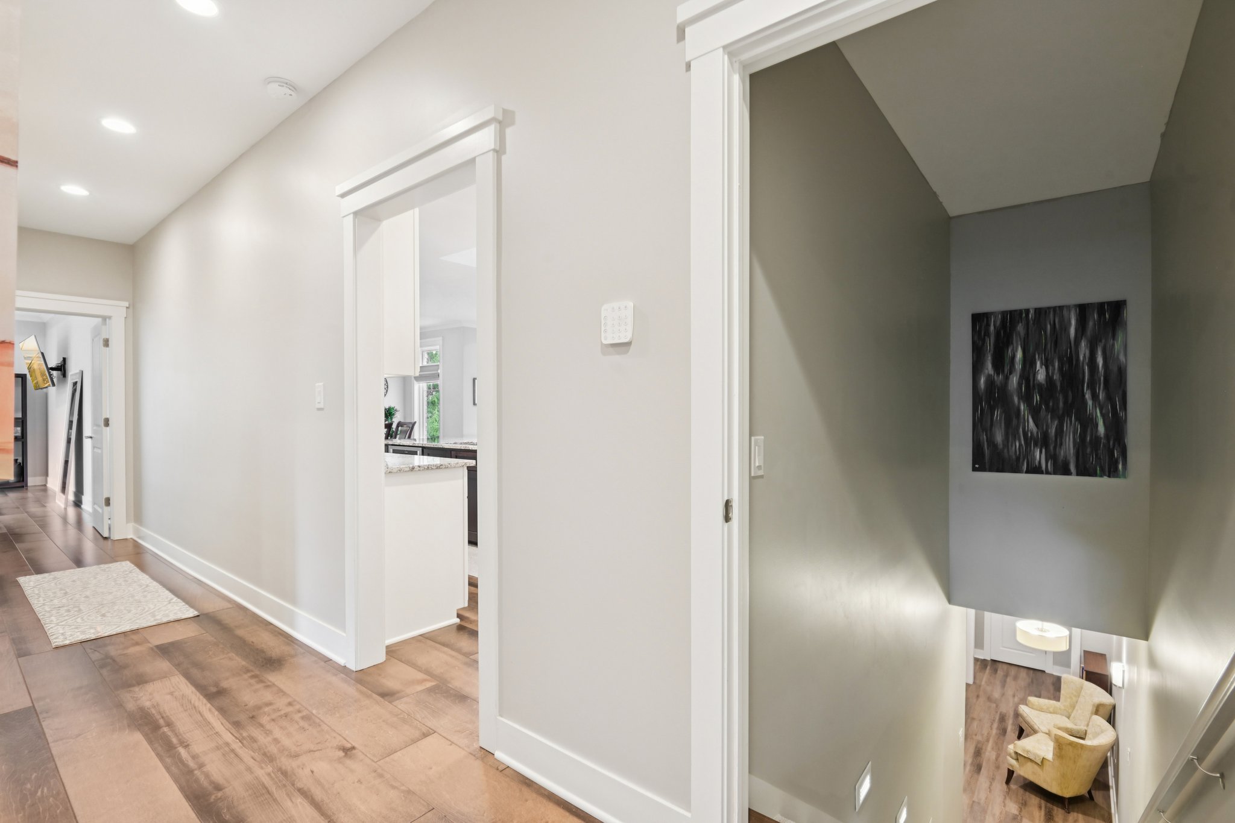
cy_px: 412
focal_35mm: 16
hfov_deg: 96.7
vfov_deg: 73.7
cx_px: 618
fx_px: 549
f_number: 8
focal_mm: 16
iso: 400
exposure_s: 1/5
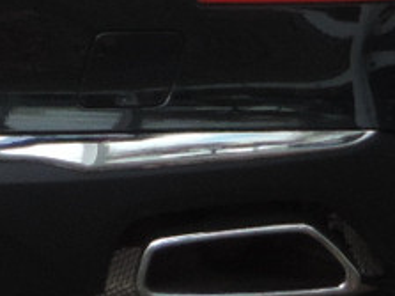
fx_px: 9956
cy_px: -369
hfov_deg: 2.3
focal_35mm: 873
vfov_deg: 1.7
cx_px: -441
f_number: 4.3
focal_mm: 24
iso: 320
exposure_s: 1/125
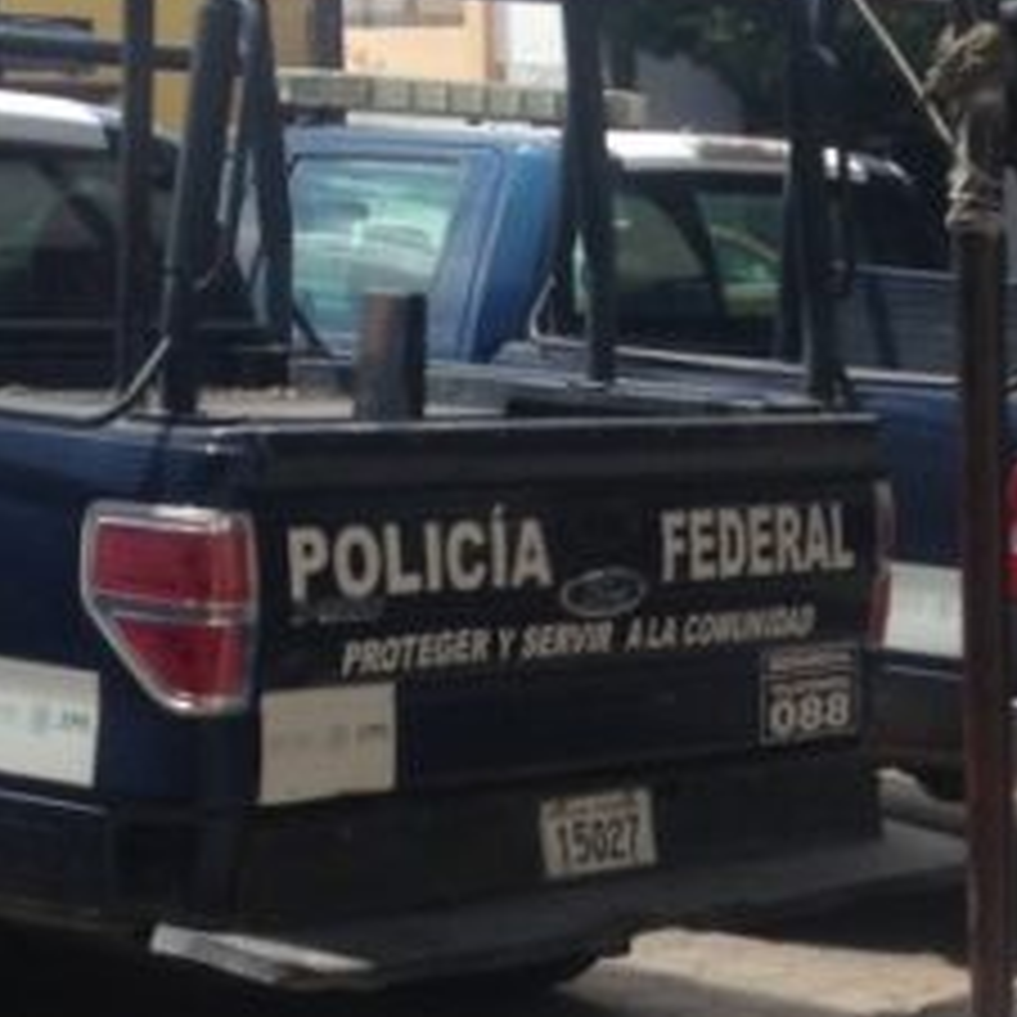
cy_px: 724
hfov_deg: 12.8
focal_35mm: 132
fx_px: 4388
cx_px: 1287
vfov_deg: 13.2
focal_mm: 4.12
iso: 50
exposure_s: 1/565
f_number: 2.4
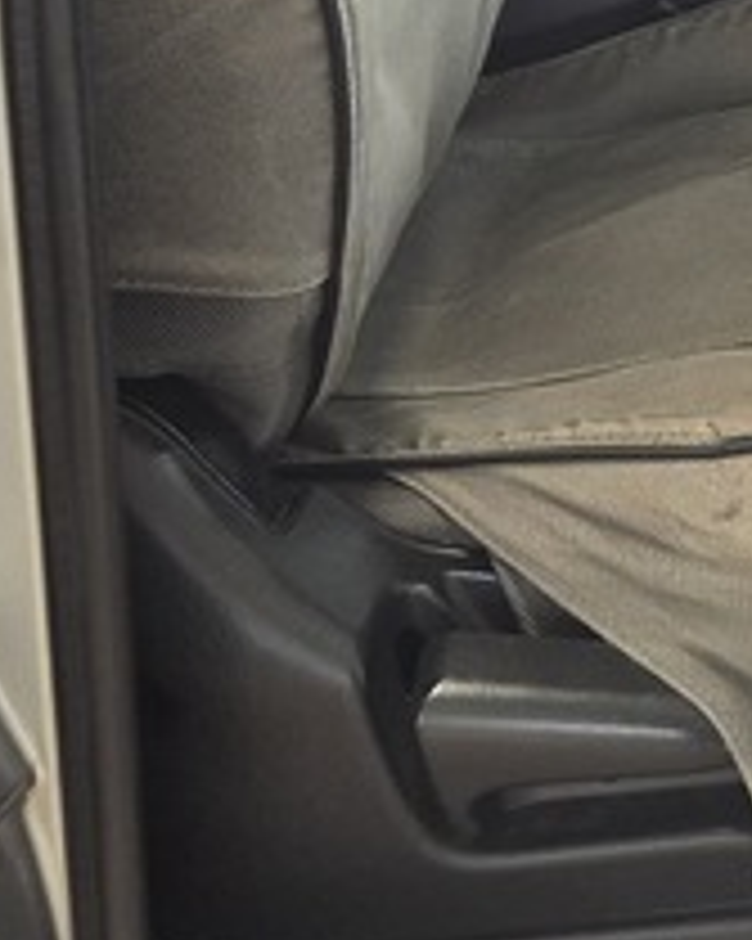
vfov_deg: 16.2
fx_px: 3062
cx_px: 1337
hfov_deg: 12.8
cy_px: -400
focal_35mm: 110
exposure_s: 1/100
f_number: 1.8
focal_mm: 5.4
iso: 125
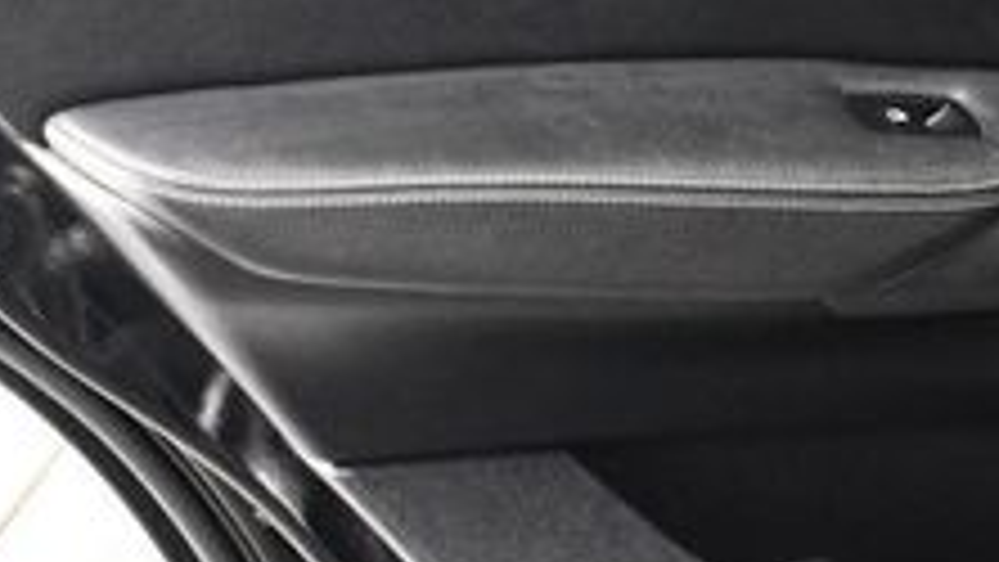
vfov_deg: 11.1
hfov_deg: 19.6
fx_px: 2888
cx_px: 662
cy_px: 369
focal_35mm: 109
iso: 3200
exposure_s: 1/60
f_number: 3.5
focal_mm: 18
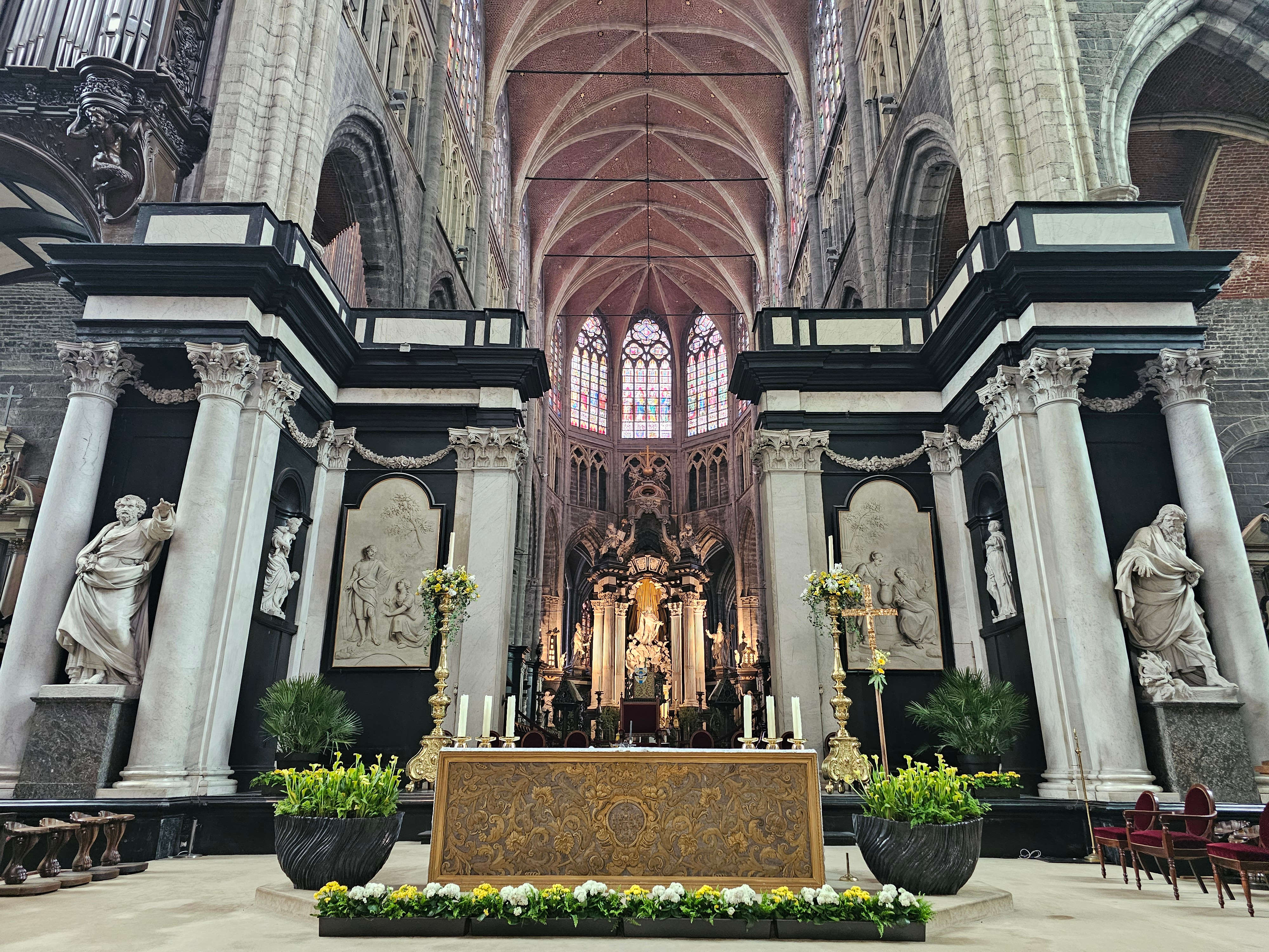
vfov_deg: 58.9
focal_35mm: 23
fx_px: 843
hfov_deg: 73.9
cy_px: 476
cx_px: 634
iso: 1000
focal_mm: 6.3
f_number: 1.7
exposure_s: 1/100
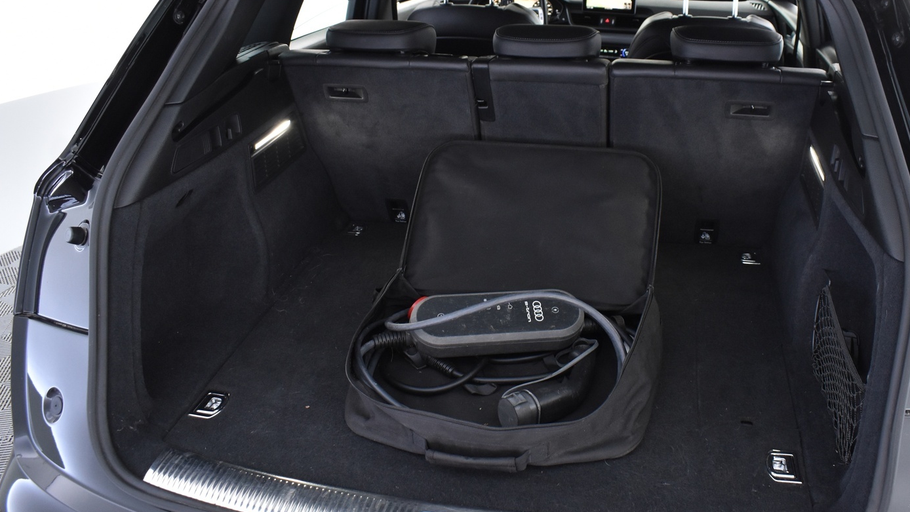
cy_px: 250
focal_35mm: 33
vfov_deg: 35.6
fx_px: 796
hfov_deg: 59.2
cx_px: 526
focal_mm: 18
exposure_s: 1/13
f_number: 5
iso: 1250
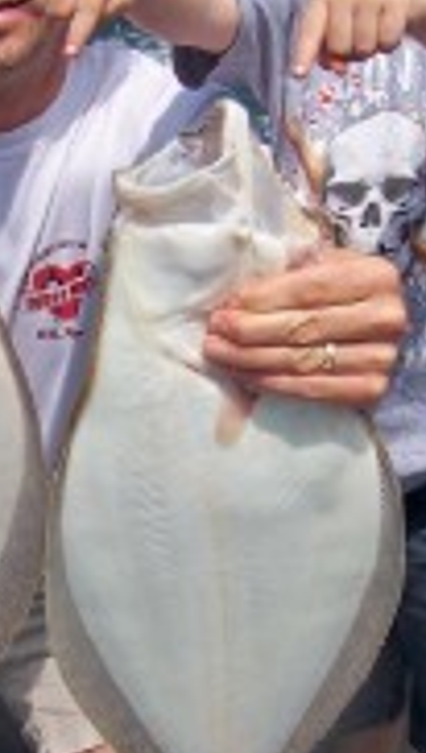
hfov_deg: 14.0
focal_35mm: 86
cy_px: 476
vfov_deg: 24.6
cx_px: 70
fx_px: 1719
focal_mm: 5.85
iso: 64
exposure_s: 1/640
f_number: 4
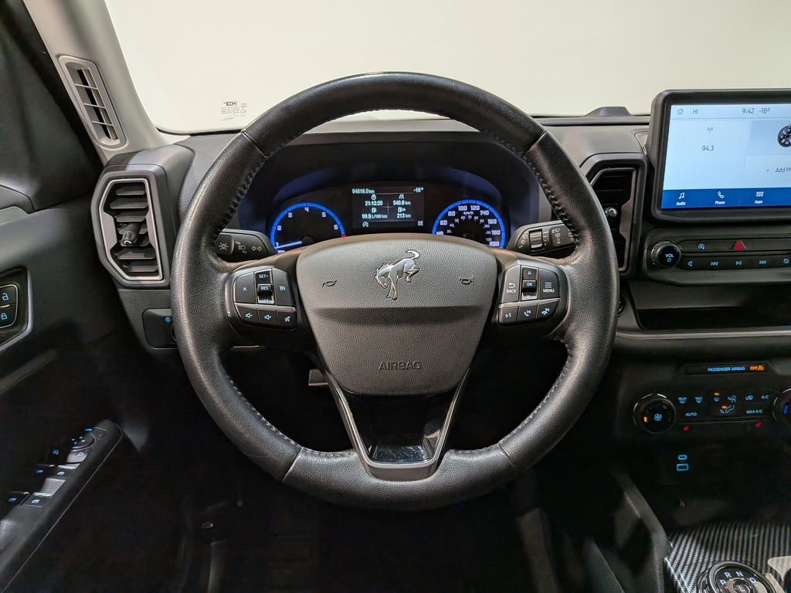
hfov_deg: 71.6
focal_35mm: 24
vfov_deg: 56.8
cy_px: 296
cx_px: 396
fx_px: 548
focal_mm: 4.53
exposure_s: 1/50
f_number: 1.7
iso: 68
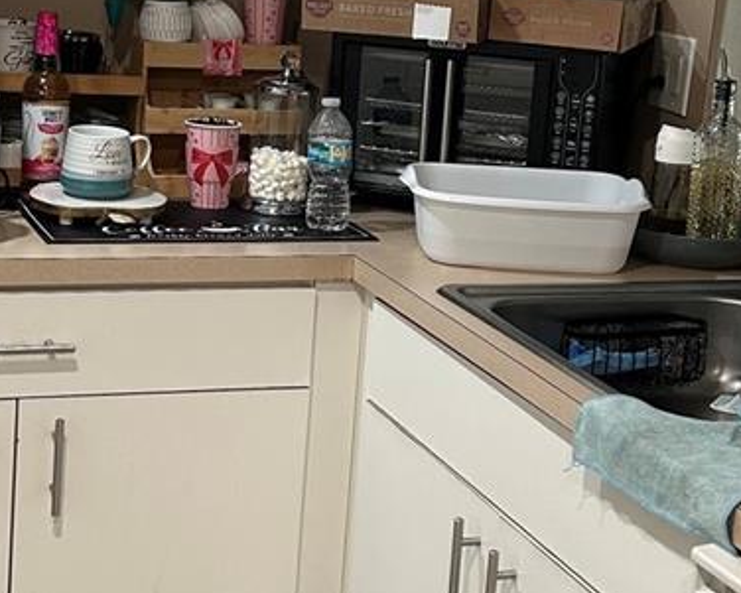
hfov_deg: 23.6
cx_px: 343
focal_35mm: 81
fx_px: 1777
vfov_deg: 18.9
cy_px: 244
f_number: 1.5
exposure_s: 1/60
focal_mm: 5.7
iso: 80
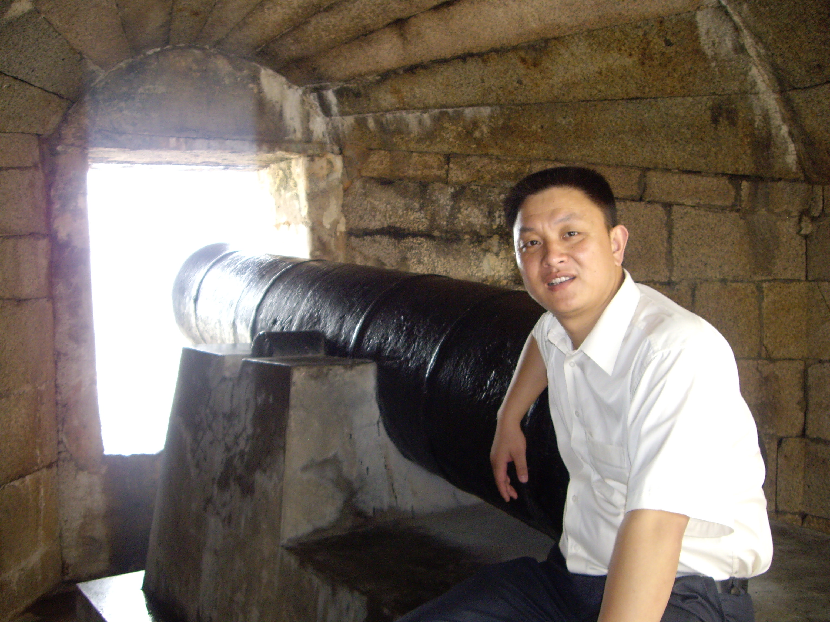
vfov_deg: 37.7
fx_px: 911
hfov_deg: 49.0
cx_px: 415
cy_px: 311
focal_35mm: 38
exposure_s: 1/40
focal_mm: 6.2
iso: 200
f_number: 2.7
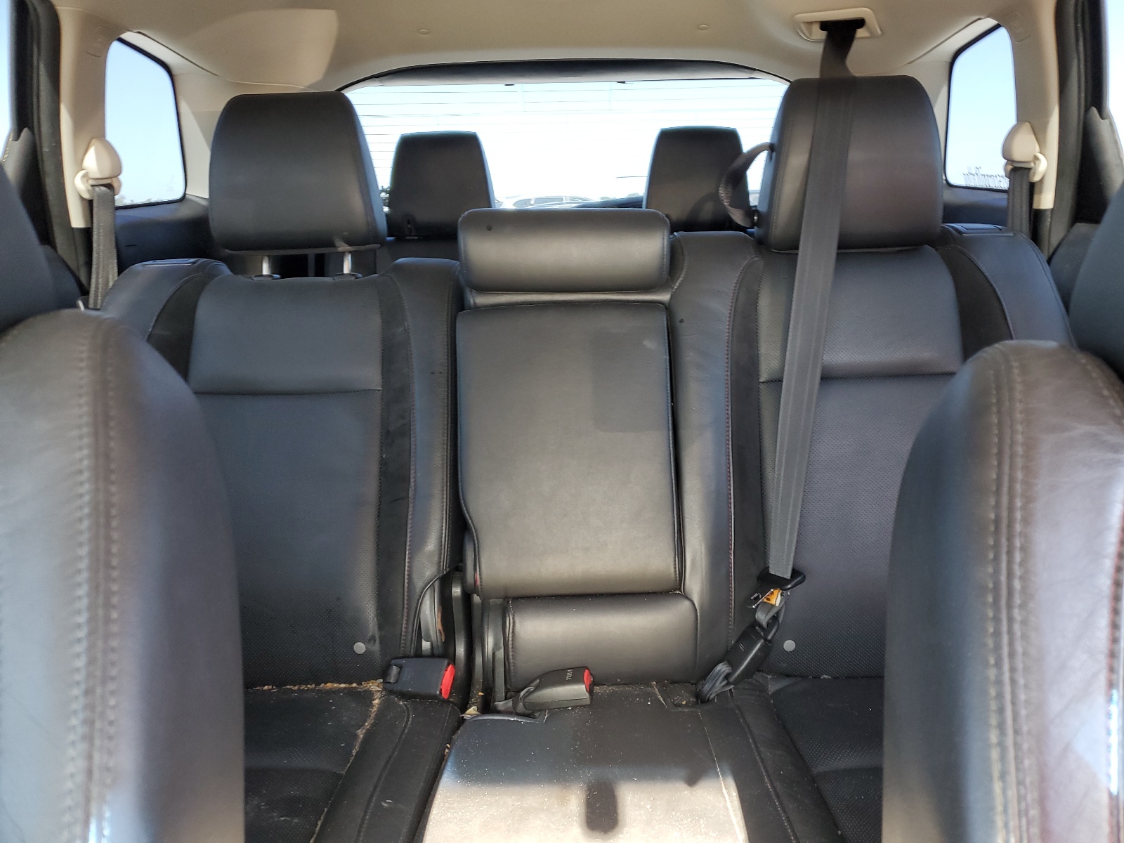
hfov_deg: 67.3
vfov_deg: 53.1
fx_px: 844
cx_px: 562
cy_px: 422
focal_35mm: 26
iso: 59
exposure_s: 1/60.2
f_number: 1.5
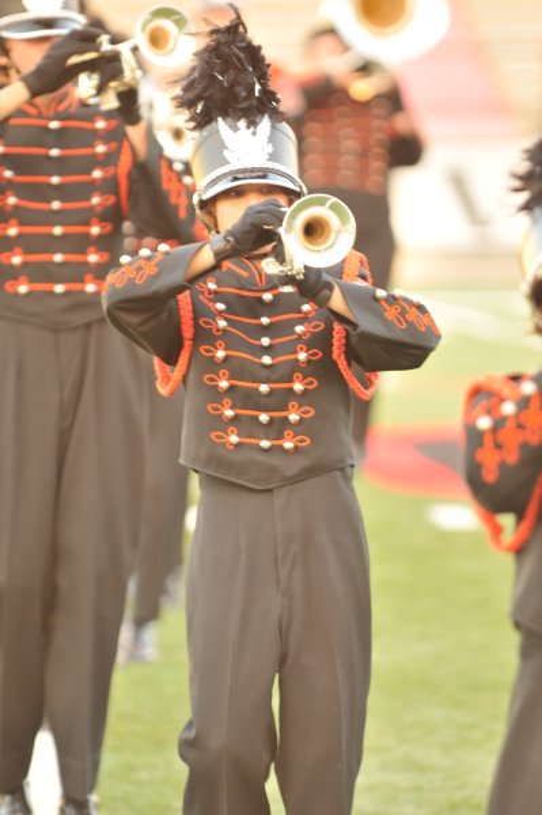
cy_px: 408
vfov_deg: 6.9
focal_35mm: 300
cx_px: 271
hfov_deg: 4.6
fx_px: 6786
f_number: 2.8
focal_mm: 200
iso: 200
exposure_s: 1/100
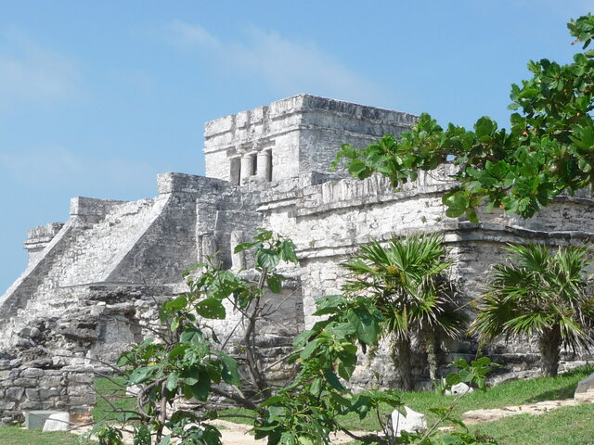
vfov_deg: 20.4
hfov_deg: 27.0
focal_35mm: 72
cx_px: 297
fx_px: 1235
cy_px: 222
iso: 100
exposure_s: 1/800
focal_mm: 7.6
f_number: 4.1
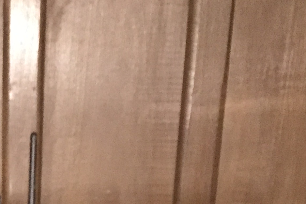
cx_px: -114
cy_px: 383
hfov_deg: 17.9
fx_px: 892
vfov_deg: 11.9
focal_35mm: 105
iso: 320
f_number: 2.2
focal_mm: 4.15
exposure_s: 1/16
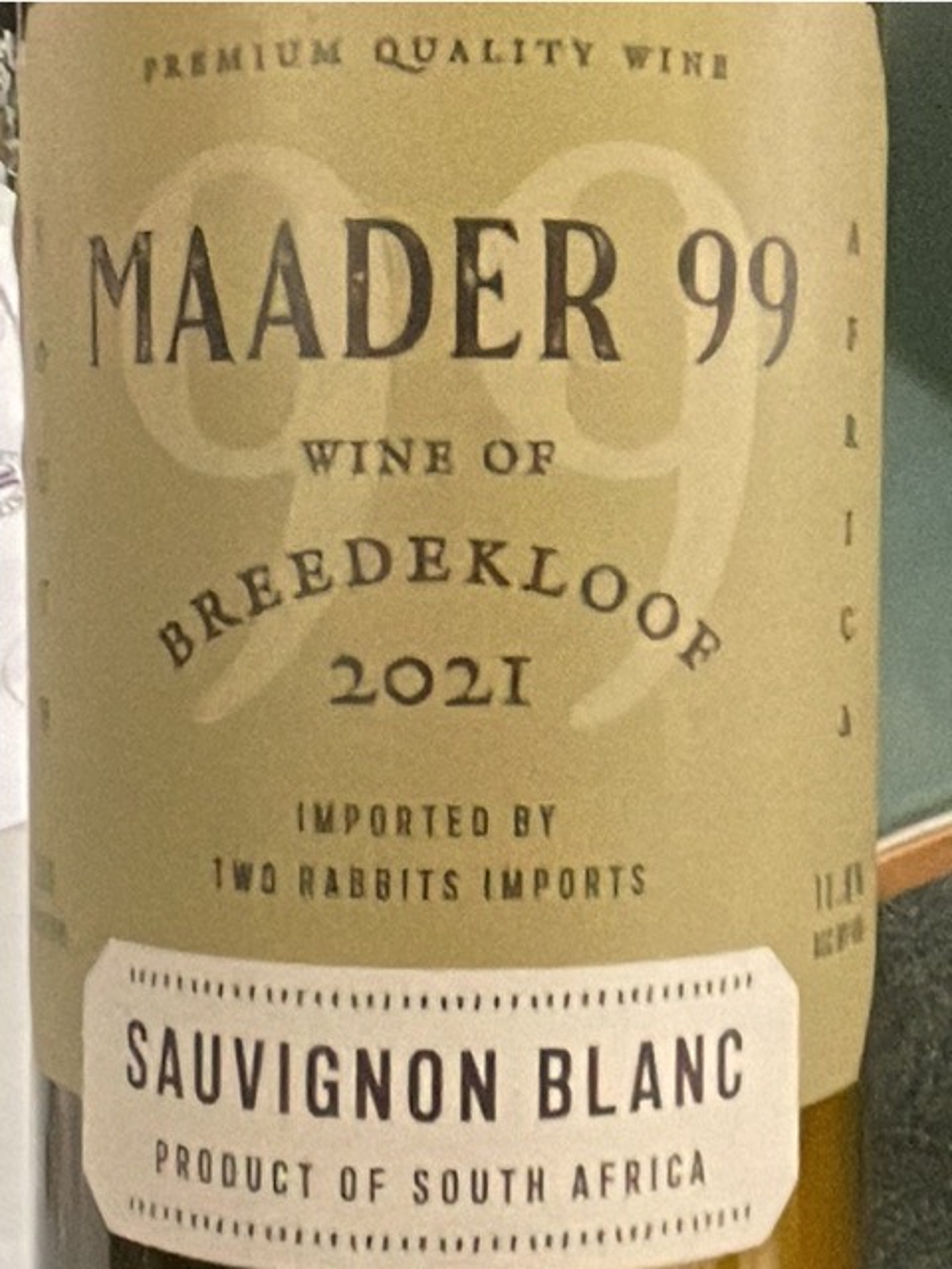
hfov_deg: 46.8
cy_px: 634
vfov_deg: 60.0
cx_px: 476
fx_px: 1100
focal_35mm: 30
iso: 640
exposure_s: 1/40
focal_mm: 1.54
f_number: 2.4
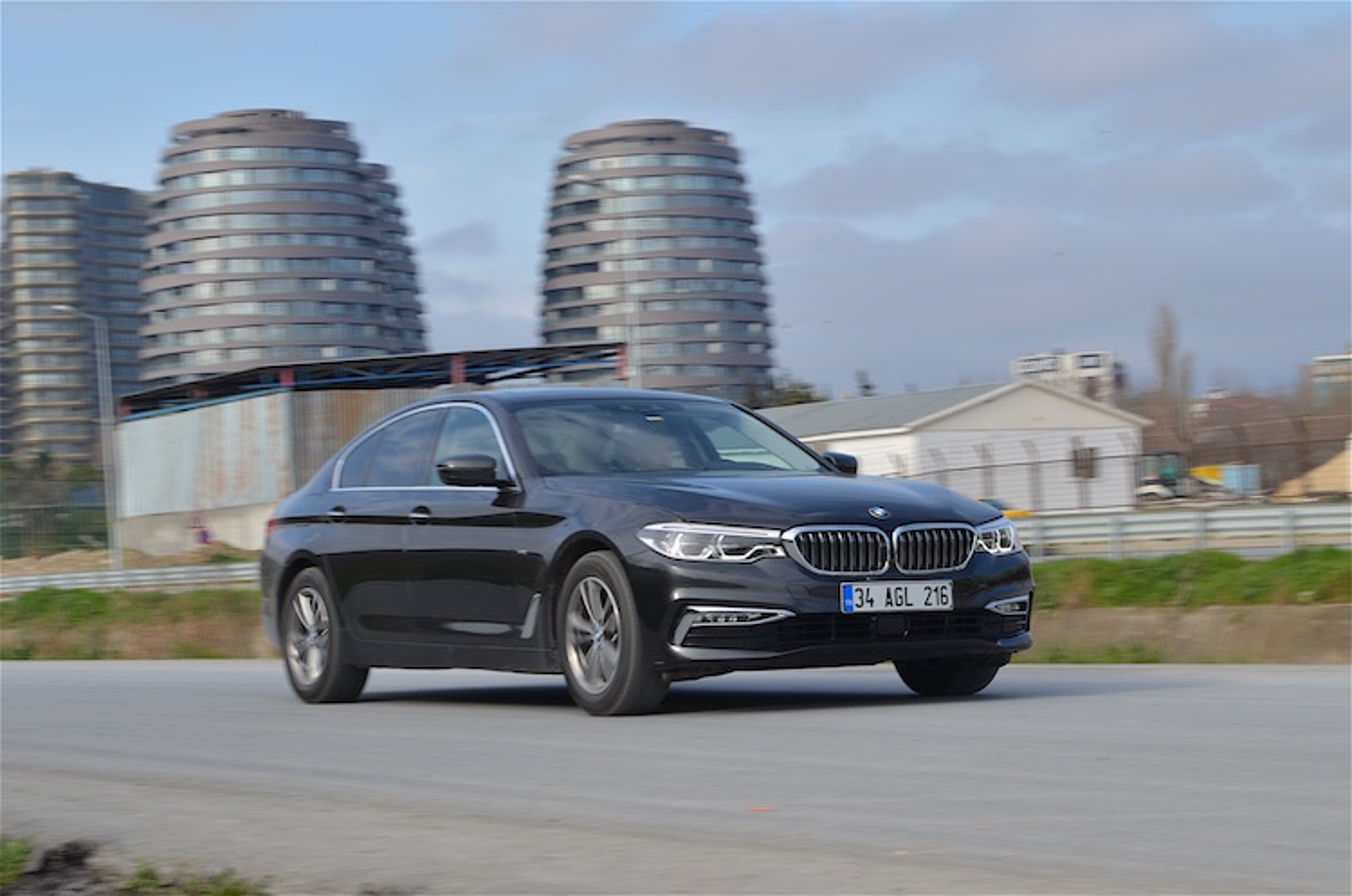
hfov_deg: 24.7
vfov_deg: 16.5
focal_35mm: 82
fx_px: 3092
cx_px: 676
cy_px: 448
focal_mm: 55
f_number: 14
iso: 100
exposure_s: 1/80
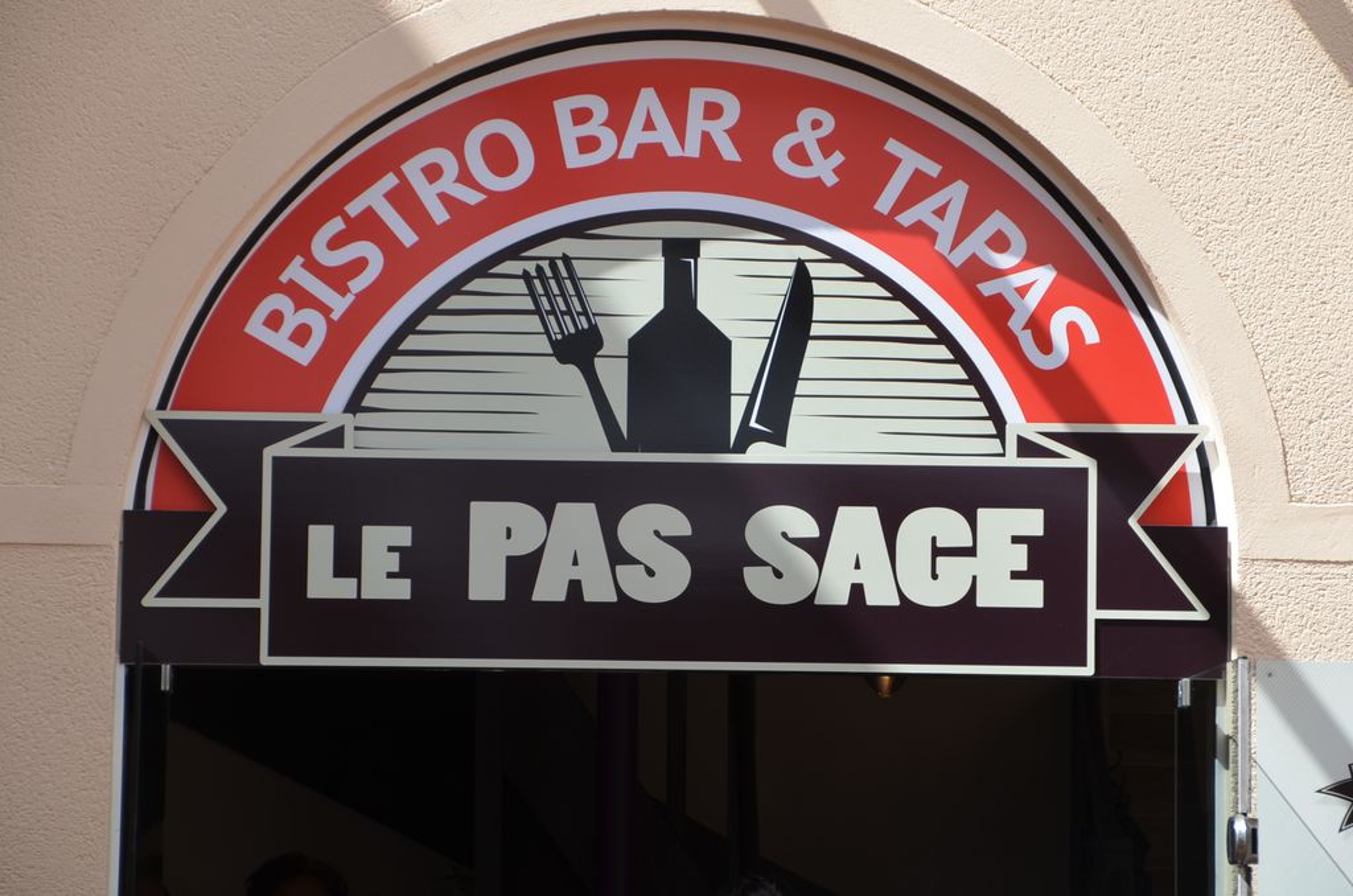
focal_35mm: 174
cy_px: 448
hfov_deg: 11.8
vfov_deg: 7.9
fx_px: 6525
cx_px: 676
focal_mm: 116
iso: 200
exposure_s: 1/250
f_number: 8
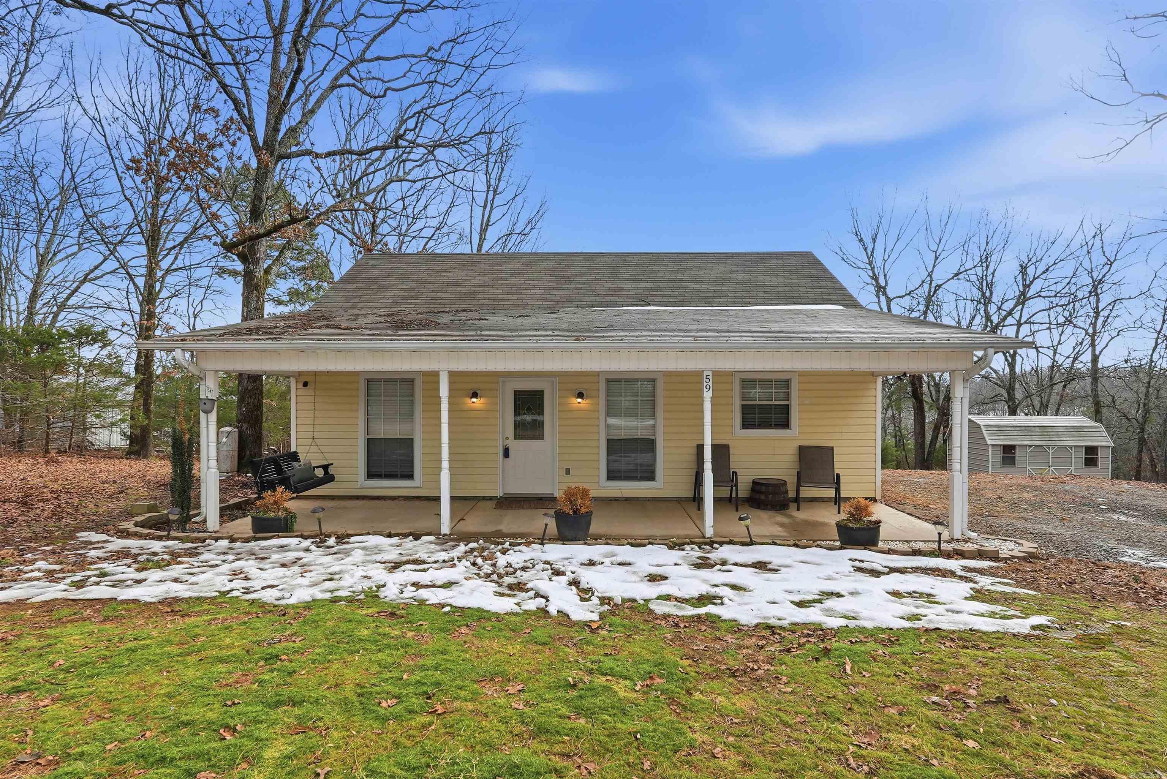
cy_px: 390
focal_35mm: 18
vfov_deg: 68.9
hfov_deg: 91.6
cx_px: 584
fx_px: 568
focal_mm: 17.5
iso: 250
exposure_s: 1/400
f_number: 9
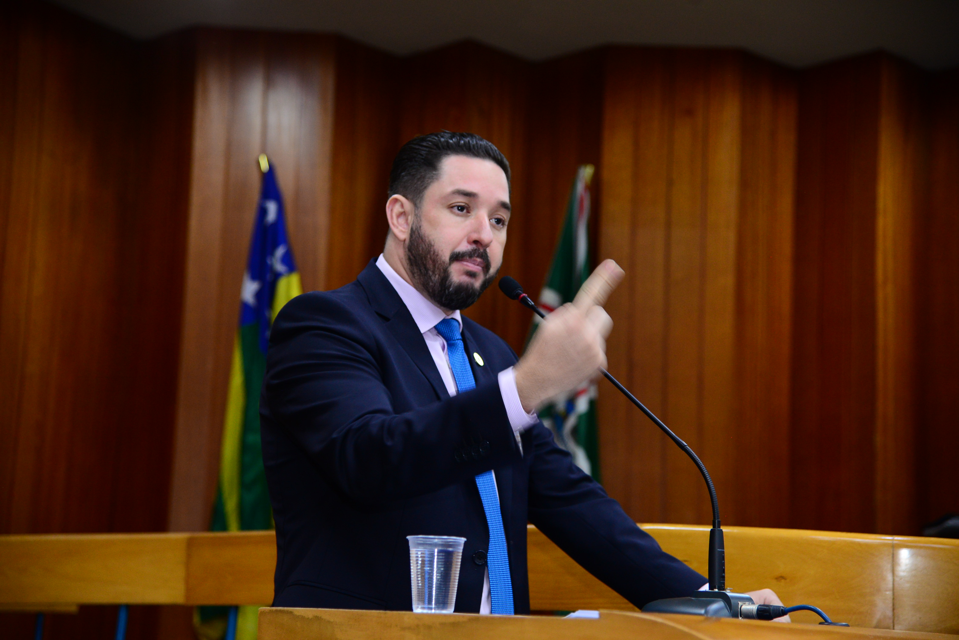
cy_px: 320
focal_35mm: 75
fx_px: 1999
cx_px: 480
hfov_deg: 27.0
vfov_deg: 18.2
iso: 1600
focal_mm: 75
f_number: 4
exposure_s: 1/60
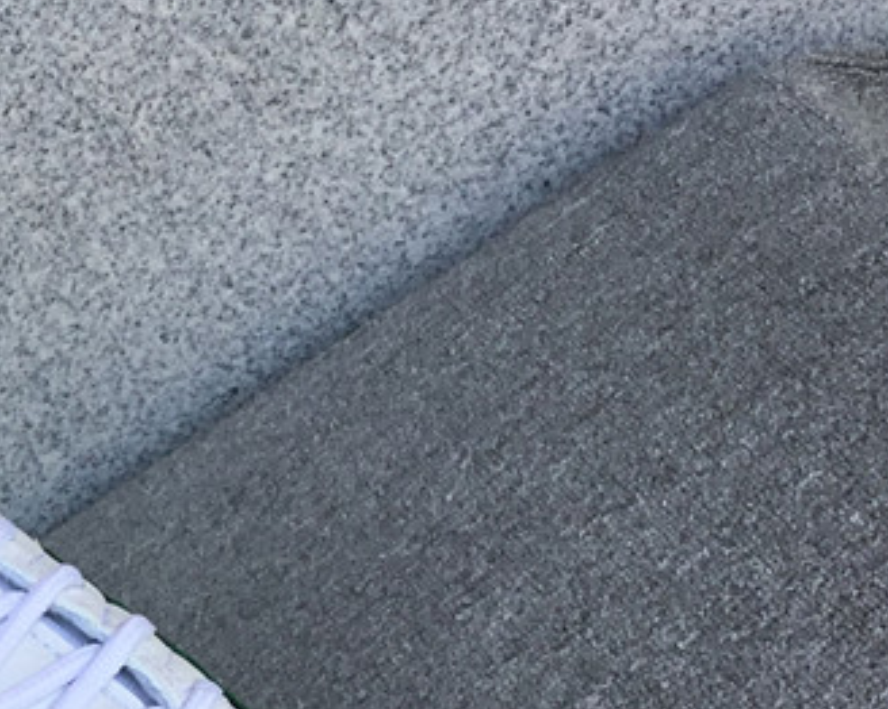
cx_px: -84
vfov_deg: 18.2
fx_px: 2180
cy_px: 632
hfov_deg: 21.8
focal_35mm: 83
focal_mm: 3.3
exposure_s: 1/365
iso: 25
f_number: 2.4
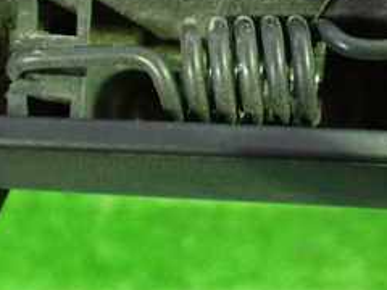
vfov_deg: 19.6
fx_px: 838
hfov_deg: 25.7
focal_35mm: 75
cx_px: 287
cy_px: 106
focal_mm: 5.4
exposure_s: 1/30
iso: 1000
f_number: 2.3
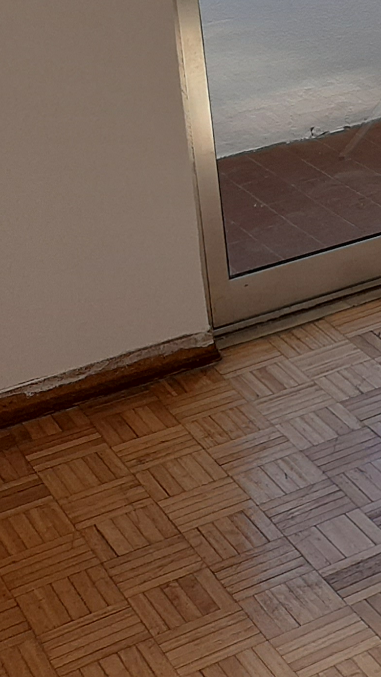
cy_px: -52
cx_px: 953
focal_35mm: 85
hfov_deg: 11.4
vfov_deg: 23.6
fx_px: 1526
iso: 40
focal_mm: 3.93
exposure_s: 1/385
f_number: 1.7
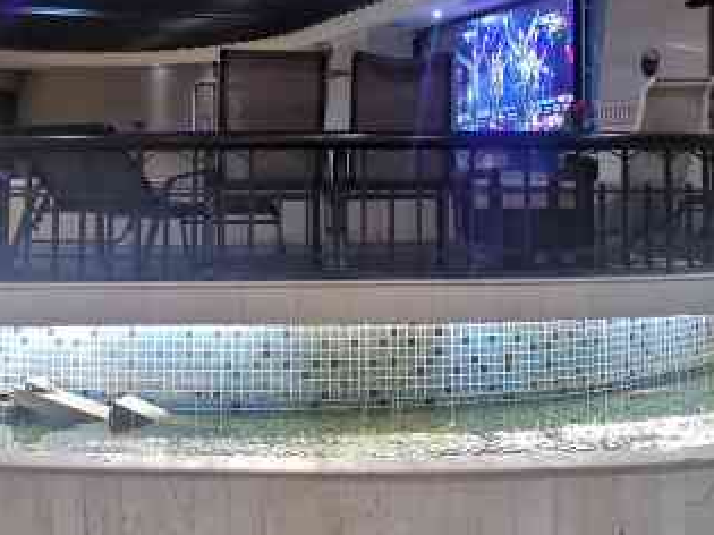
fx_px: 1237
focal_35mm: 60
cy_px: 78
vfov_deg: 23.9
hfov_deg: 32.2
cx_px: 390
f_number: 1.8
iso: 1250
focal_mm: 5.58
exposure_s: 1/25
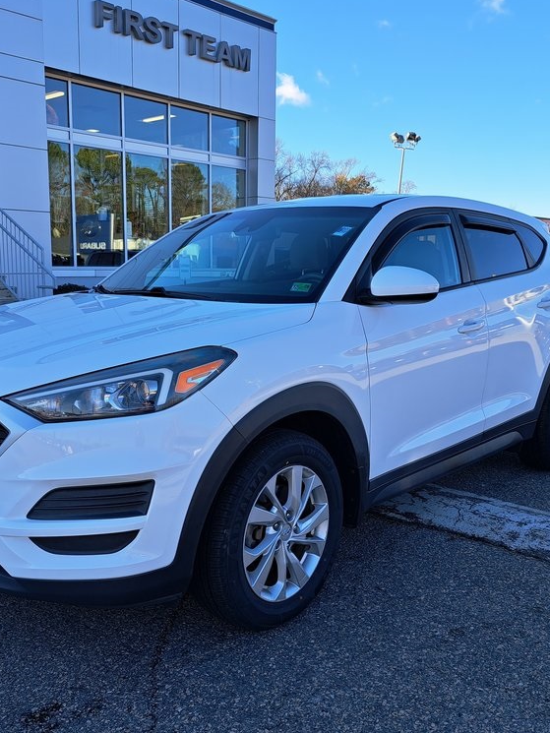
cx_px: 236
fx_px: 699
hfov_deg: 42.9
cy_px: 356
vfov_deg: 55.3
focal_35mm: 33
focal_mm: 5.23
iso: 50
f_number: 1.8
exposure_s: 1/543
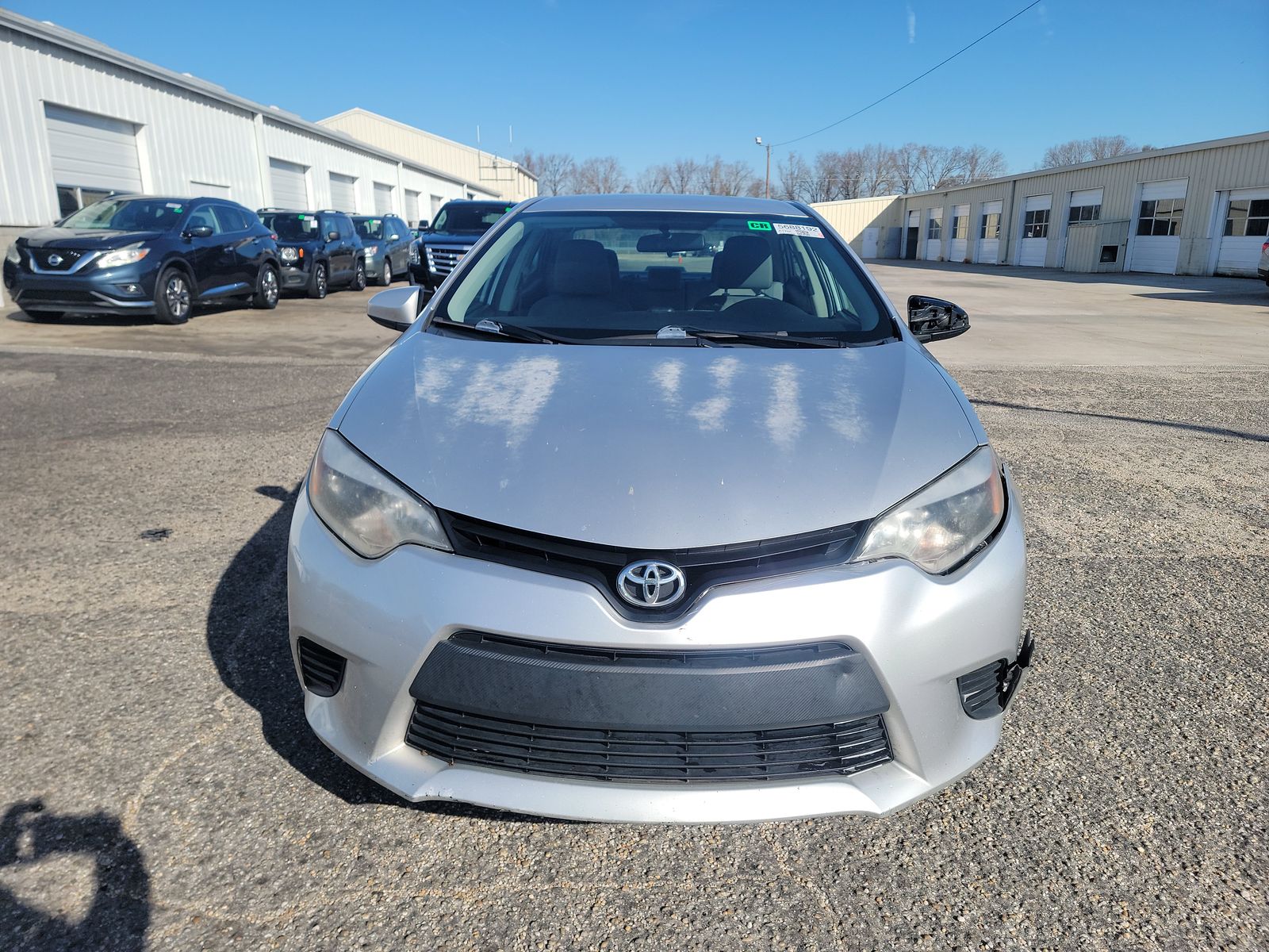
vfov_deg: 56.8
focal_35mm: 24
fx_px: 880
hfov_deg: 71.6
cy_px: 476
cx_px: 634
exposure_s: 1/1007
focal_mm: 6.7
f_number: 1.8
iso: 50
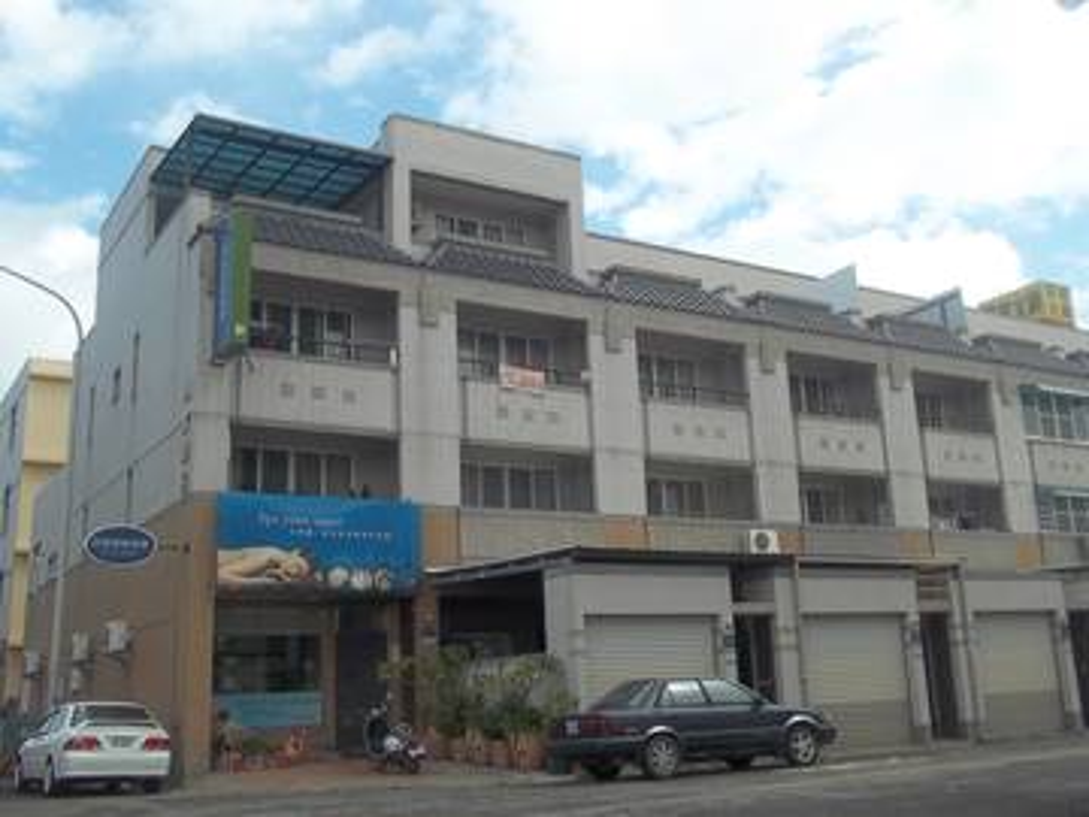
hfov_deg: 51.4
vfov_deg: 39.7
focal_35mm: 36
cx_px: 544
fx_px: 1133
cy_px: 408
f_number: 8
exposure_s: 1/100
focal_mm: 6.5
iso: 64
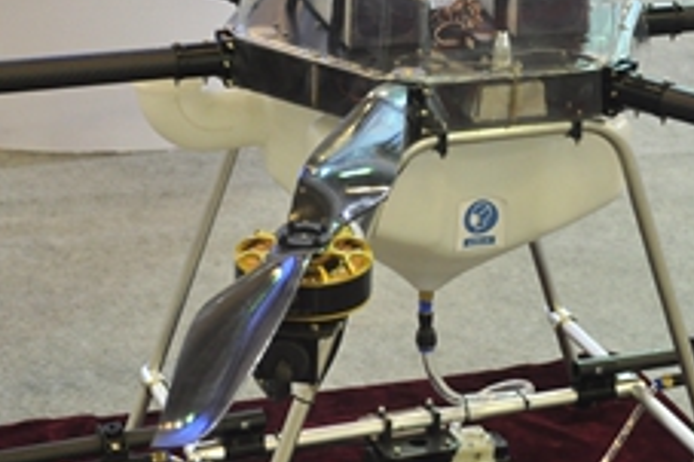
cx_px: 345
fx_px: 2138
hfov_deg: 18.4
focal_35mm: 111
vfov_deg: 12.3
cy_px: 164
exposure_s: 1/40
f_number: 4
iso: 800
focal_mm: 28
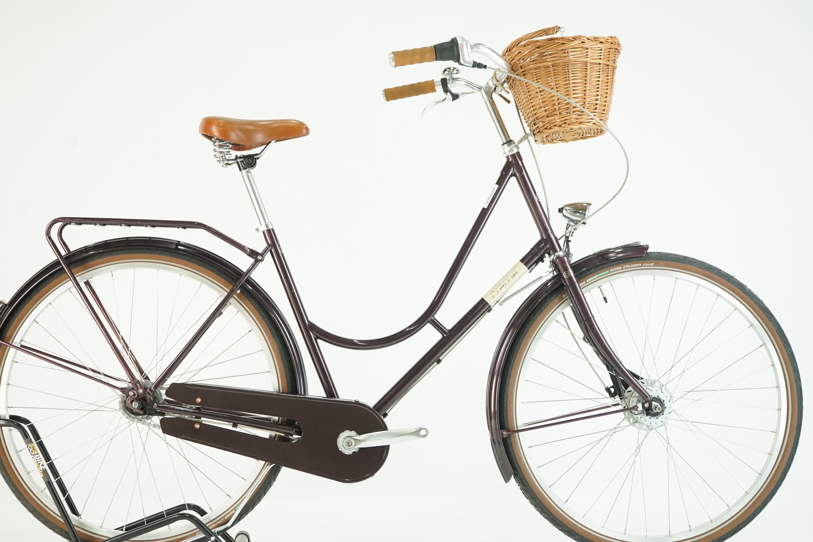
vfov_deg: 22.6
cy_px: 279
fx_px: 1355
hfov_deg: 33.4
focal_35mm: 60
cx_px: 385
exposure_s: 1/200
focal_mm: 55
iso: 2500
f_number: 5.6
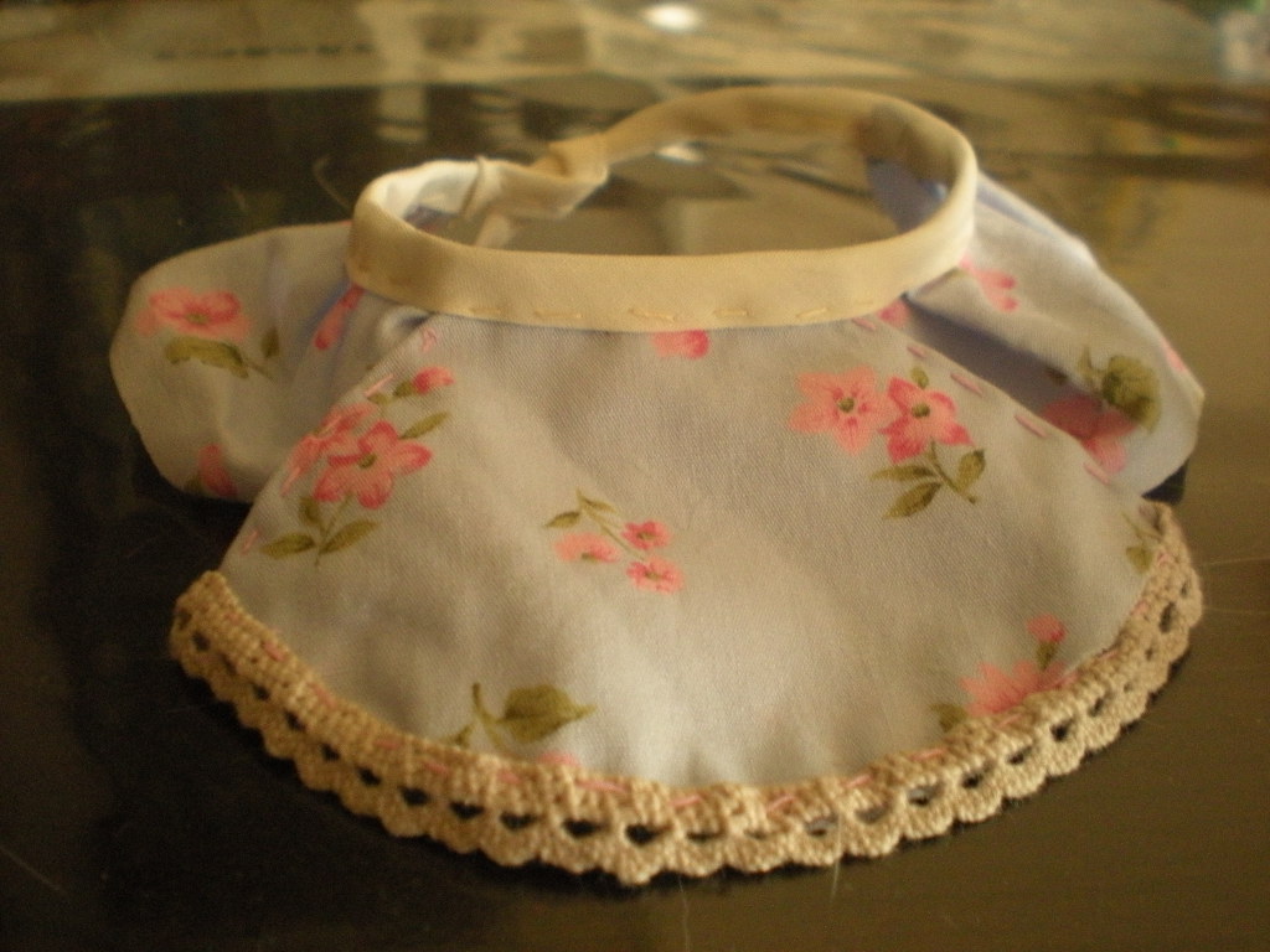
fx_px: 1394
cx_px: 635
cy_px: 476
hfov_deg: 49.0
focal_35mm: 38
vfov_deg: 37.7
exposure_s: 1/51
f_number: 3.1
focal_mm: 6.3
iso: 400
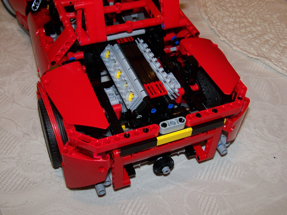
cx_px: 144
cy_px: 108
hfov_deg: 44.8
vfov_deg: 34.3
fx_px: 348
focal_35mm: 42
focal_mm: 7.5
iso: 200
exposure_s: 1/30
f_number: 3.7
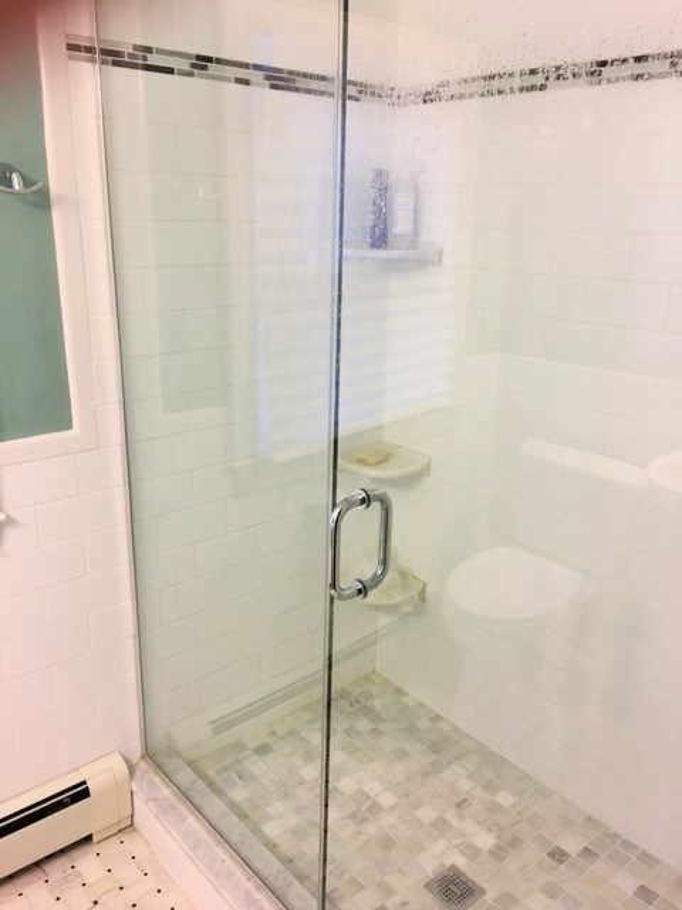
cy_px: 455
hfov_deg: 48.2
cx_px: 341
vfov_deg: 61.7
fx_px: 762
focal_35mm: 29
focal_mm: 4.15
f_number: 2.2
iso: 40
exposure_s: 1/15
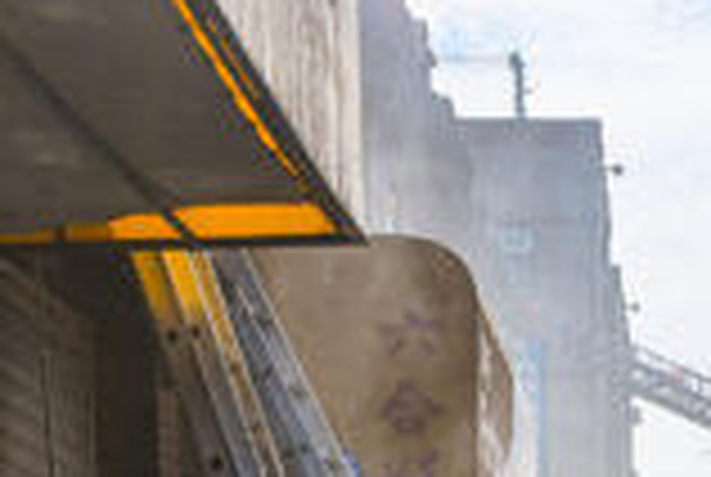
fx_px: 2849
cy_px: 680
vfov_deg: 9.3
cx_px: 450
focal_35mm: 144
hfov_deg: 14.2
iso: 400
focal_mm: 38
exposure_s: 1/1250
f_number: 8
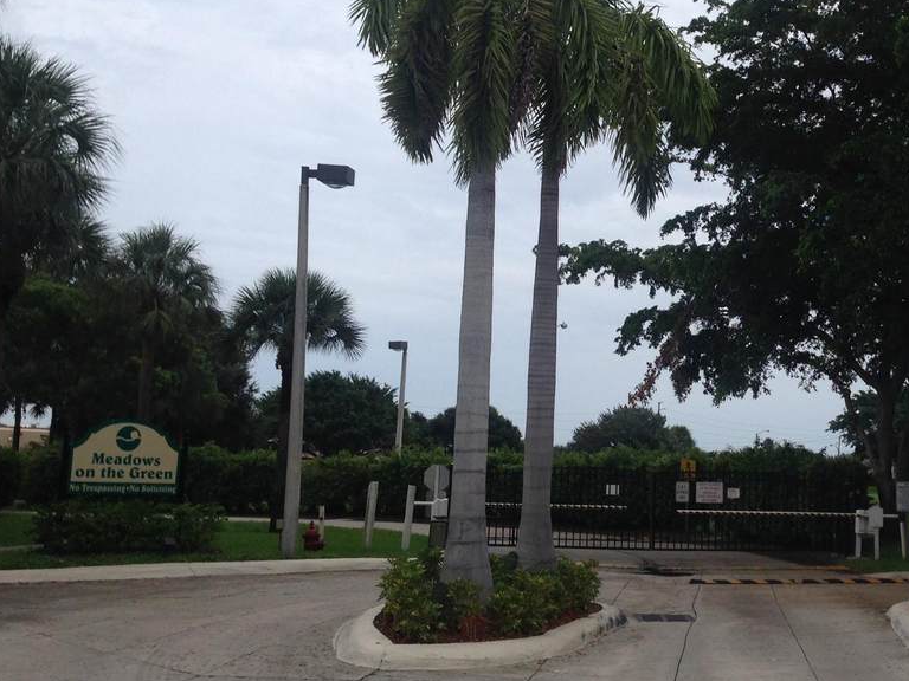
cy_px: 314
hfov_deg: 33.9
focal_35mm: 55
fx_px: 1444
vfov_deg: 26.6
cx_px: 731
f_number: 2.4
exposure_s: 1/1869
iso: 50
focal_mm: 4.12
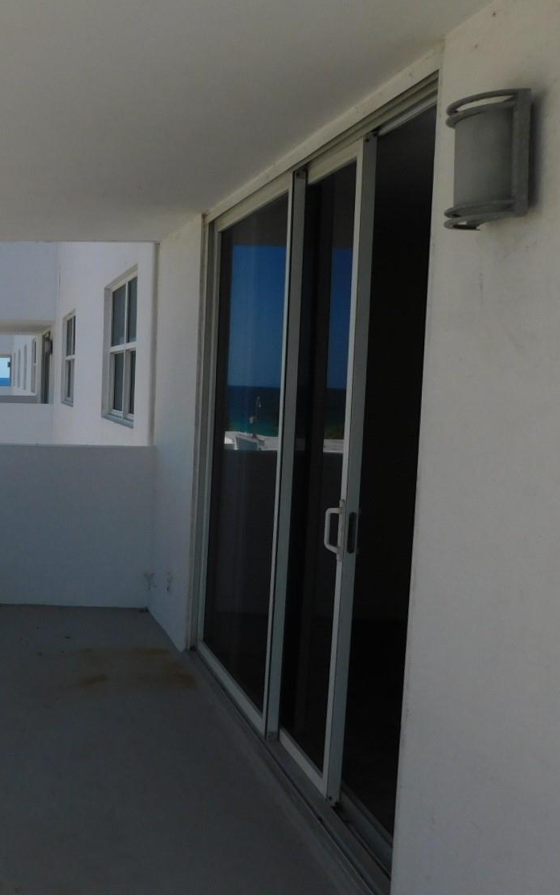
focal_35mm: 35
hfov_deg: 31.6
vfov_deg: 55.3
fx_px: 855
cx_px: -75
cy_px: 419
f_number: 6
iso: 125
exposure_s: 1/500
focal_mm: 4
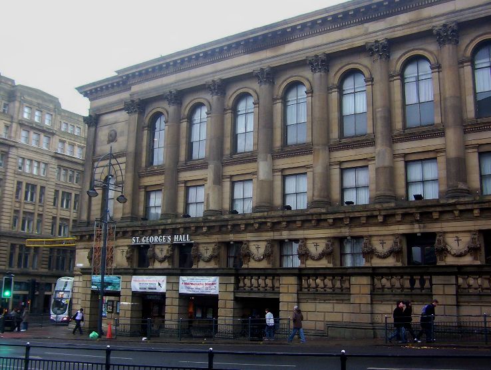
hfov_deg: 51.3
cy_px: 185
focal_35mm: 36
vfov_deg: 39.8
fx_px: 512
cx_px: 246
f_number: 2.76
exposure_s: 1/69.2
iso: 100
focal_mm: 5.54
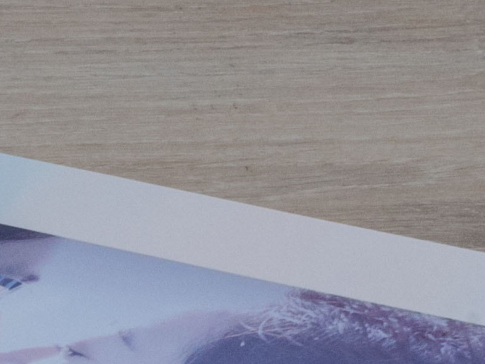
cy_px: 629
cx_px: -295
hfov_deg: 4.3
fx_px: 6475
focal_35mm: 462
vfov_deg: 3.2
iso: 200
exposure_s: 1/160
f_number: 22
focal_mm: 60
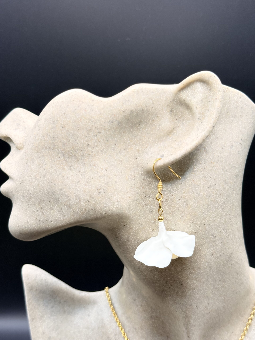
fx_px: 471
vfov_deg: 39.7
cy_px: 170
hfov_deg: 30.3
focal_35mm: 48
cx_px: 128
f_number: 1.78
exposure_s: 1/188
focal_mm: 6.76
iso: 64
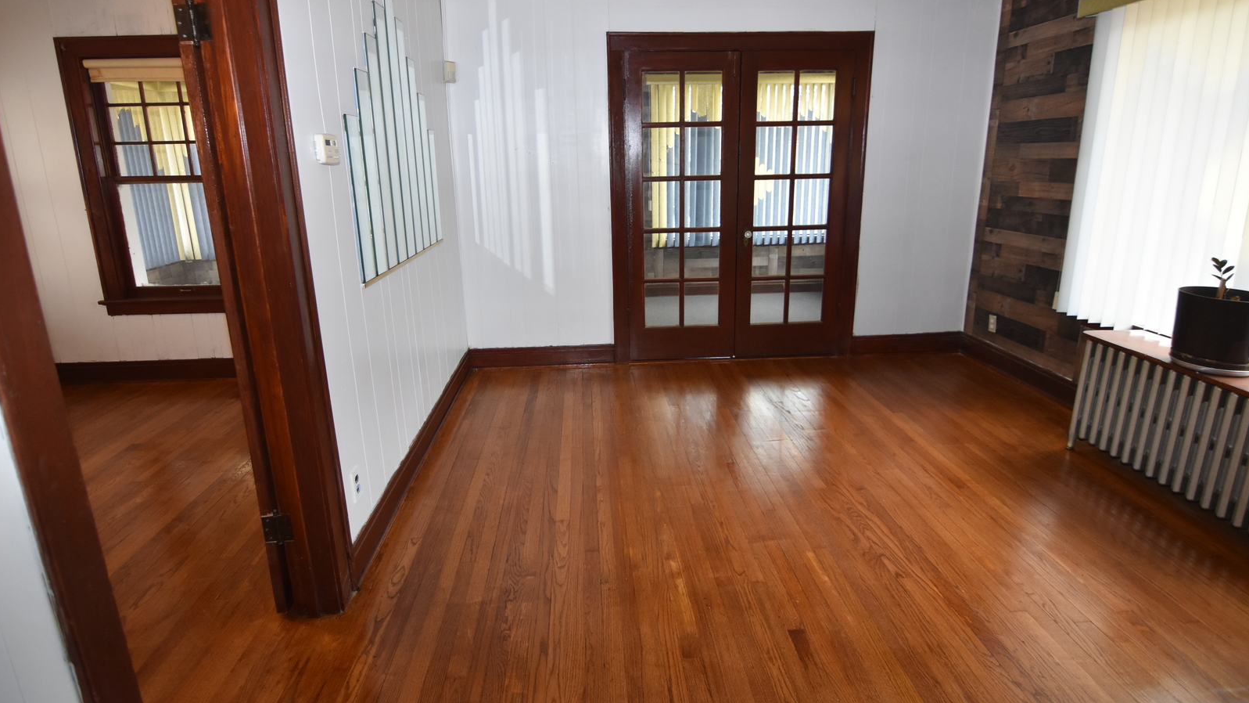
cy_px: 306
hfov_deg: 94.2
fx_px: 581
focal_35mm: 18
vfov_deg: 62.1
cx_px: 618
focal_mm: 11
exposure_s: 1/125
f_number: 2.8
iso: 1000
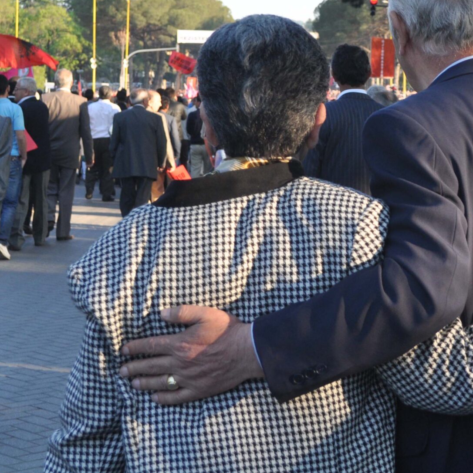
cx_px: 390
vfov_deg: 20.5
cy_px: 118
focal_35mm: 84
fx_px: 1299
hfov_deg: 20.4
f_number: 5.6
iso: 400
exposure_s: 1/320
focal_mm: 28
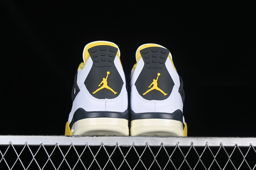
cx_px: 128
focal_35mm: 75
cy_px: 85
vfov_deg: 18.2
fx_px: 533
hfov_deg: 27.0
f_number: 8
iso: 160
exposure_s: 1/80
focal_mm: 50
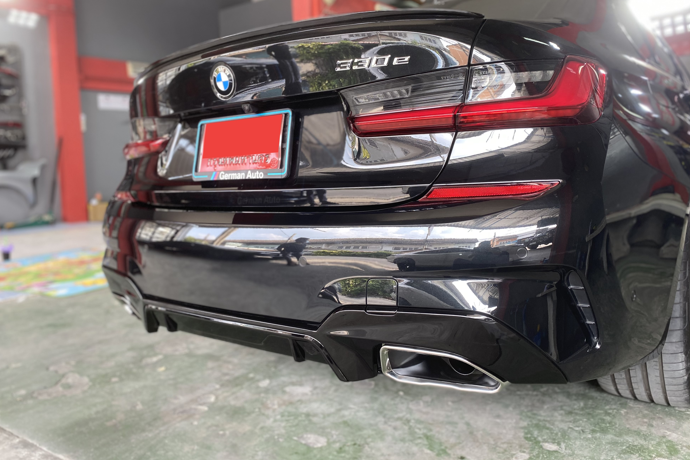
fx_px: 537
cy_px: 200
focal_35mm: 28
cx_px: 349
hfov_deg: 65.5
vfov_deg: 46.3
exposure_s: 1/100
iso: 64
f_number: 1.8
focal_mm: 4.25
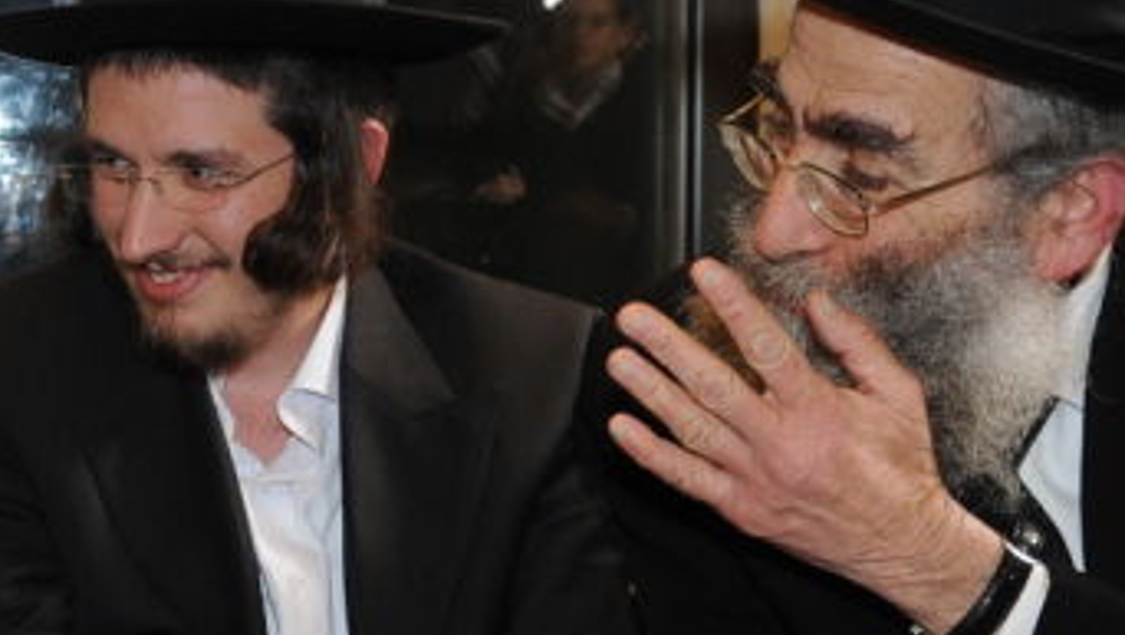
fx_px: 2806
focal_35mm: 94
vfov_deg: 12.8
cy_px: 543
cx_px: -191
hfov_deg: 21.2
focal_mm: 30
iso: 640
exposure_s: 1/125
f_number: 5.6
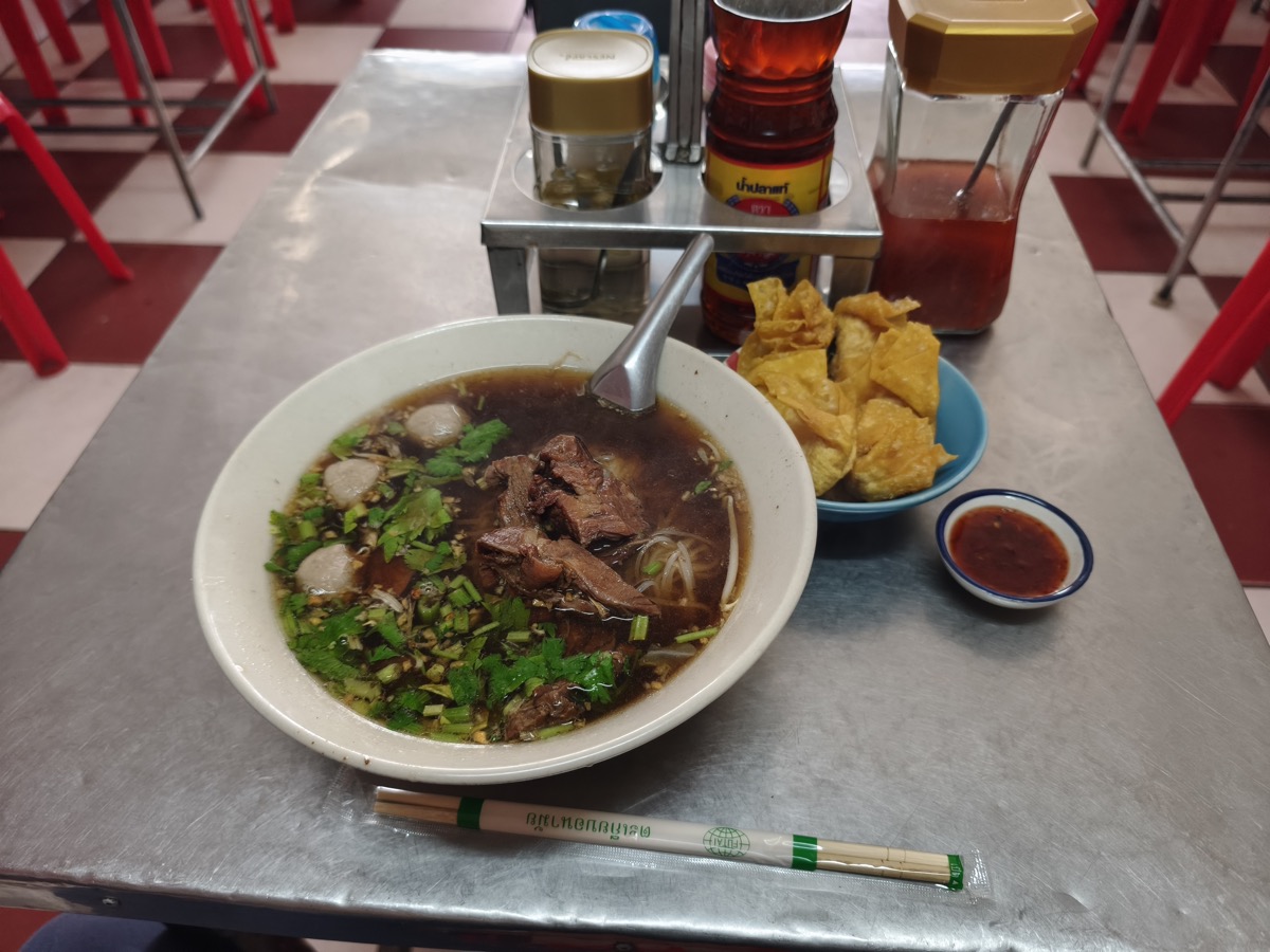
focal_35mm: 23
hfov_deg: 73.9
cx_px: 635
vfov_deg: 58.9
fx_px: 844
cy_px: 476
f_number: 1.6
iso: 500
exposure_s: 1/50.1
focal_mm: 6.57
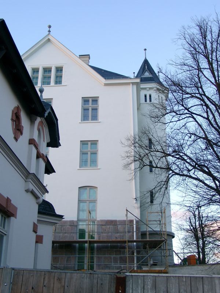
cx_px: 110
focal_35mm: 45
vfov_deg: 42.1
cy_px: 146
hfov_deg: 32.2
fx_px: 381
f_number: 2.8
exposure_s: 1/90.3
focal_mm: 9.29
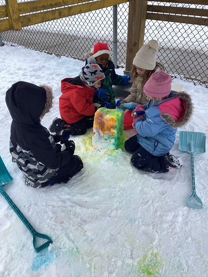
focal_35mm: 31
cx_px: 104
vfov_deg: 58.3
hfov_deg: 45.5
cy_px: 138
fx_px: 248
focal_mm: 3.3
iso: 40
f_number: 2.4
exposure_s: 1/120
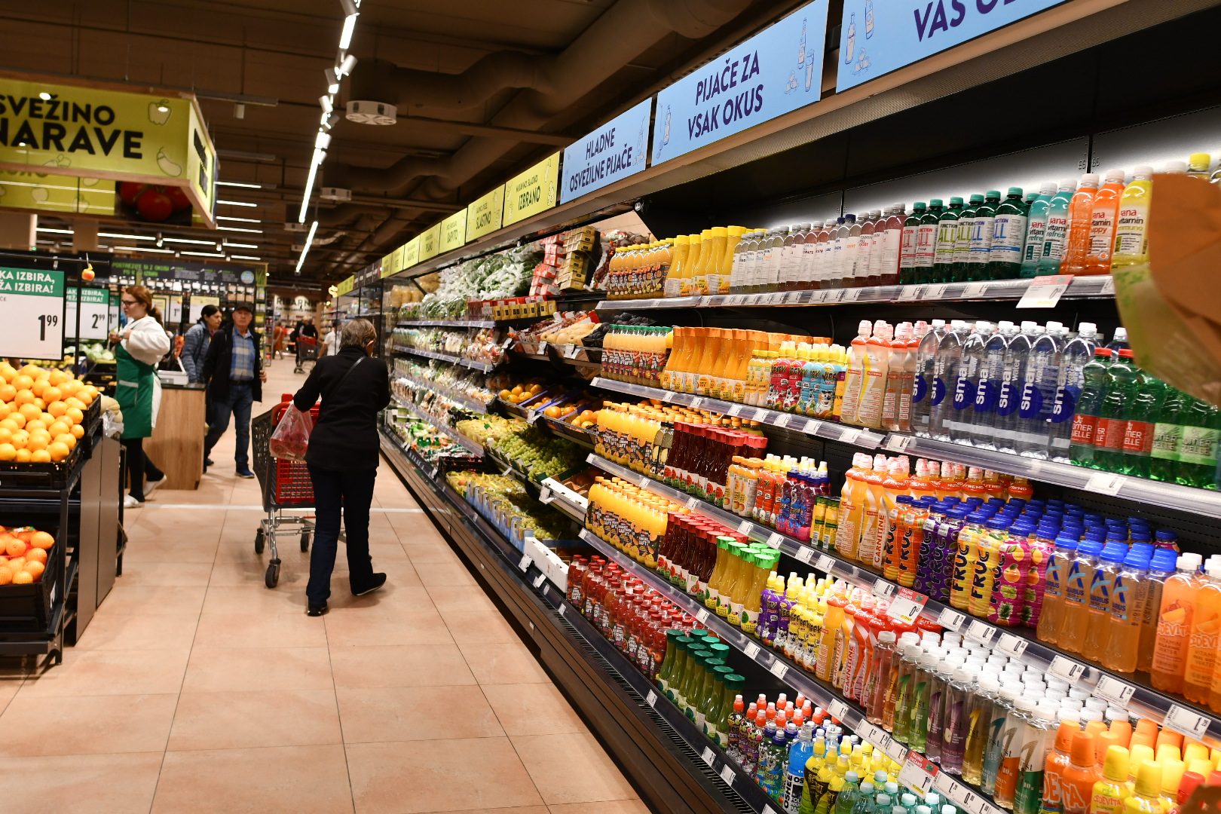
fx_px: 1017
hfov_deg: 61.9
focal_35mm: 30
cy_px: 407
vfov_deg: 43.6
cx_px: 610
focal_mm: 20
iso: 720
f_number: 2.8
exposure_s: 1/250
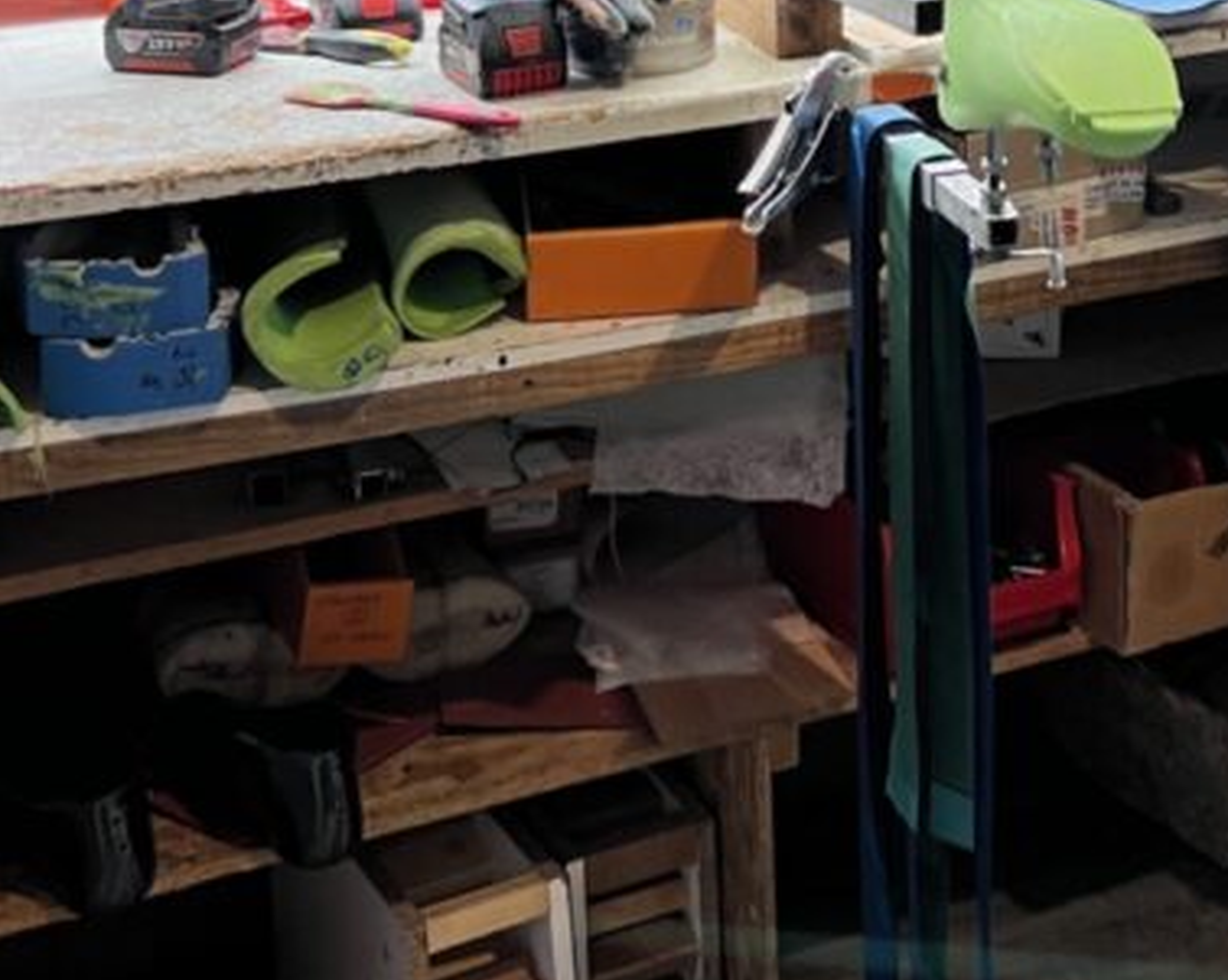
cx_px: 987
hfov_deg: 27.0
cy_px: -137
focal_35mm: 69
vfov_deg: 20.9
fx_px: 2506
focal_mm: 5.7
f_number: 1.5
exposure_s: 1/50
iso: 80
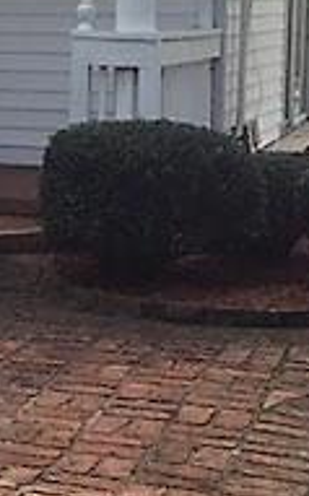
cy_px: 132
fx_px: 1391
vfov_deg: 20.1
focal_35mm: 103
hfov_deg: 11.6
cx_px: -275
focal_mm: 4.15
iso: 32
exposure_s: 1/1412
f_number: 2.2
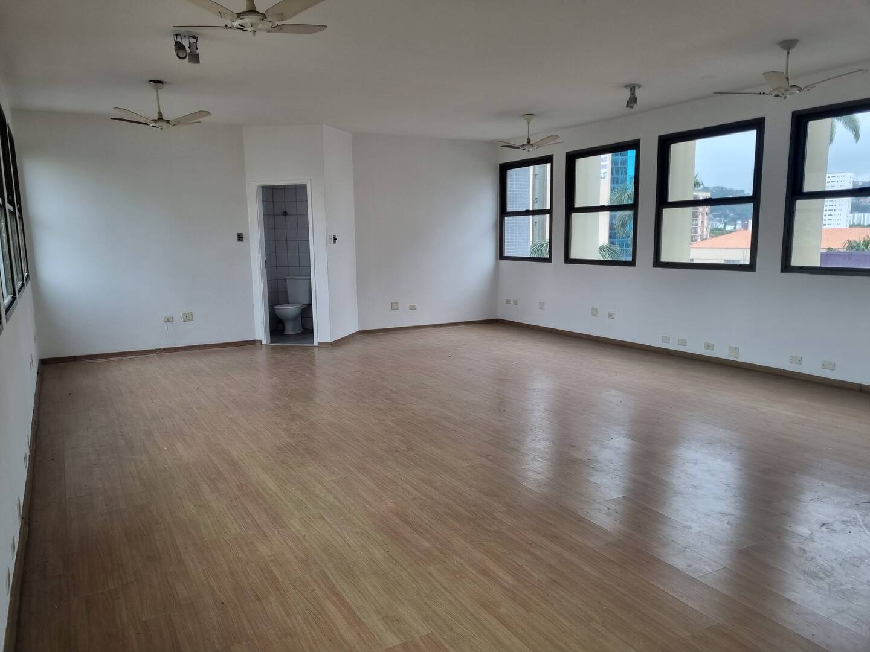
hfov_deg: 67.3
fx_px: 653
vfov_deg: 53.1
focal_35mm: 26
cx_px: 435
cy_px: 326
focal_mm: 5.4
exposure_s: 1/145
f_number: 1.8
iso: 50
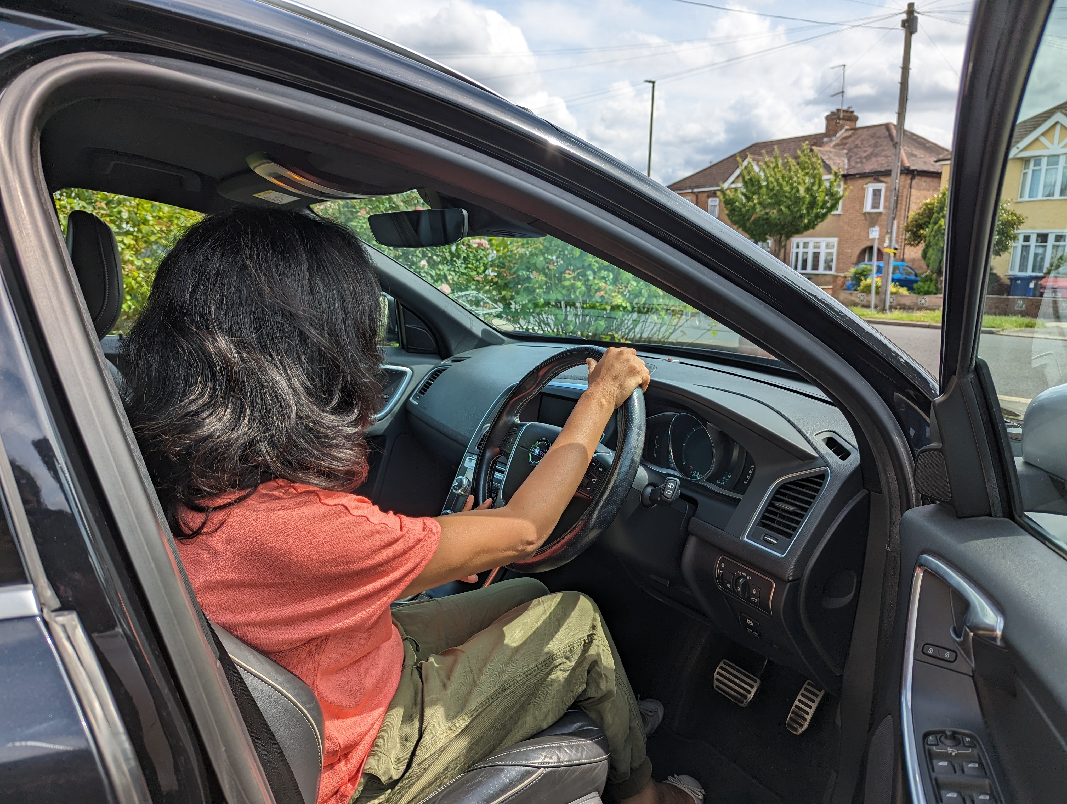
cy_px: 402
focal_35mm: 24
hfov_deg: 71.5
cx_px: 534
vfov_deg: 56.9
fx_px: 741
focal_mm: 6.81
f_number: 1.85
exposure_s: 1/1205
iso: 35
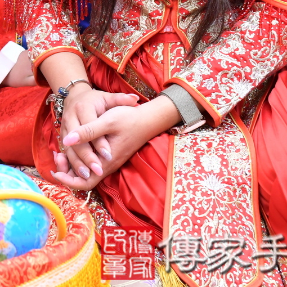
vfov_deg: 12.0
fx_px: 1313
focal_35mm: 140
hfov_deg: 11.8
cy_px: -123
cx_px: -175
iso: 1000
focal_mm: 35
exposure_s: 1/200
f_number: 4.5
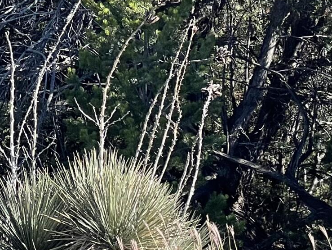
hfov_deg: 9.3
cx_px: 39
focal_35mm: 211
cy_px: -155
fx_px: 2025
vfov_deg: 6.9
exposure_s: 1/761
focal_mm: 6
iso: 25
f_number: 2
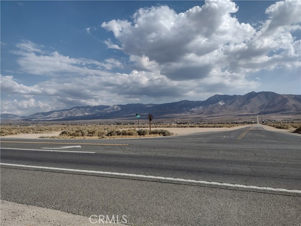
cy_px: 113
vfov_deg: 51.4
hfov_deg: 65.3
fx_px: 235
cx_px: 150
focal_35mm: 27
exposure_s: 1/2907
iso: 100
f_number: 1.7
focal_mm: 4.71
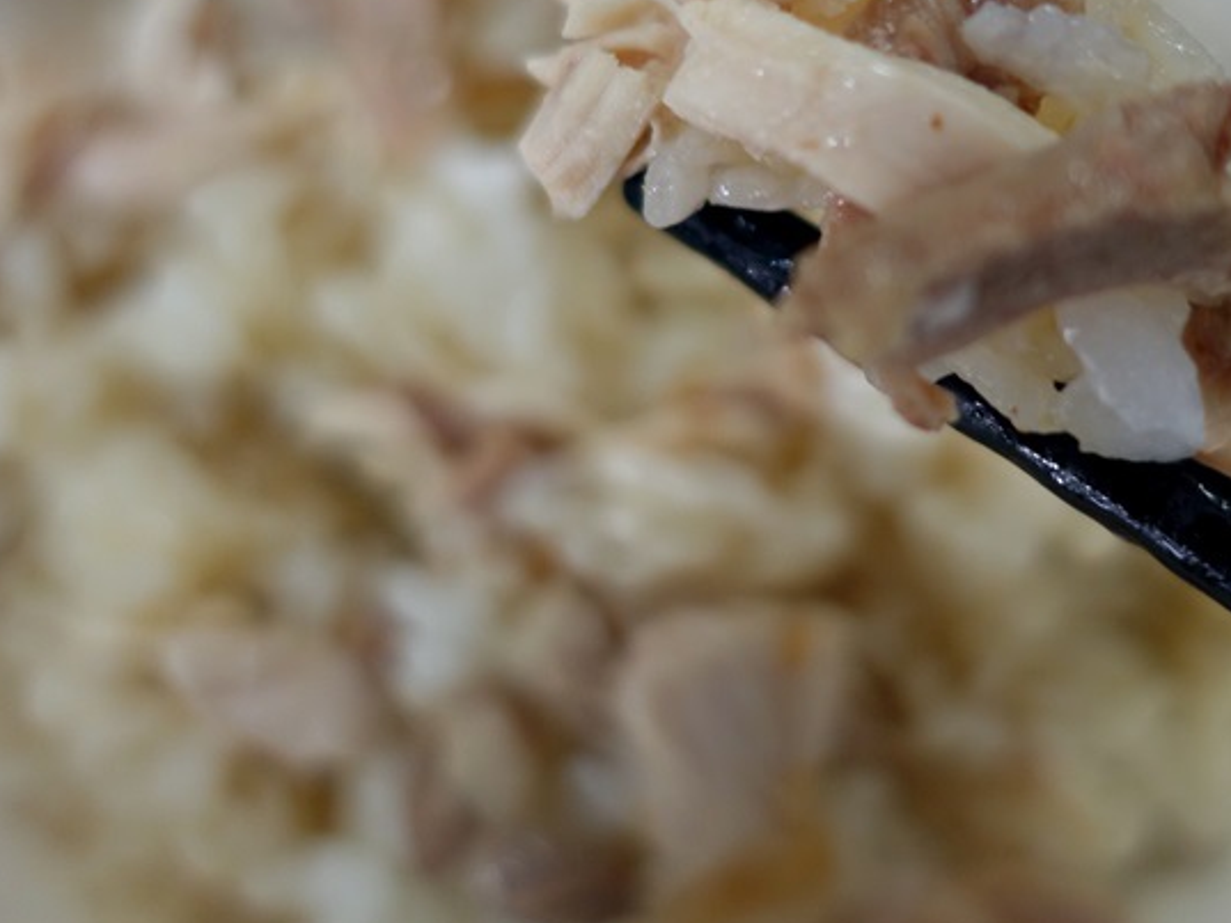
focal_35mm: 44
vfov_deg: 32.5
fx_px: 1565
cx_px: 818
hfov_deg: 42.4
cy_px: 271
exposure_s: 1/30
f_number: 1.8
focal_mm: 8.8
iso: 160
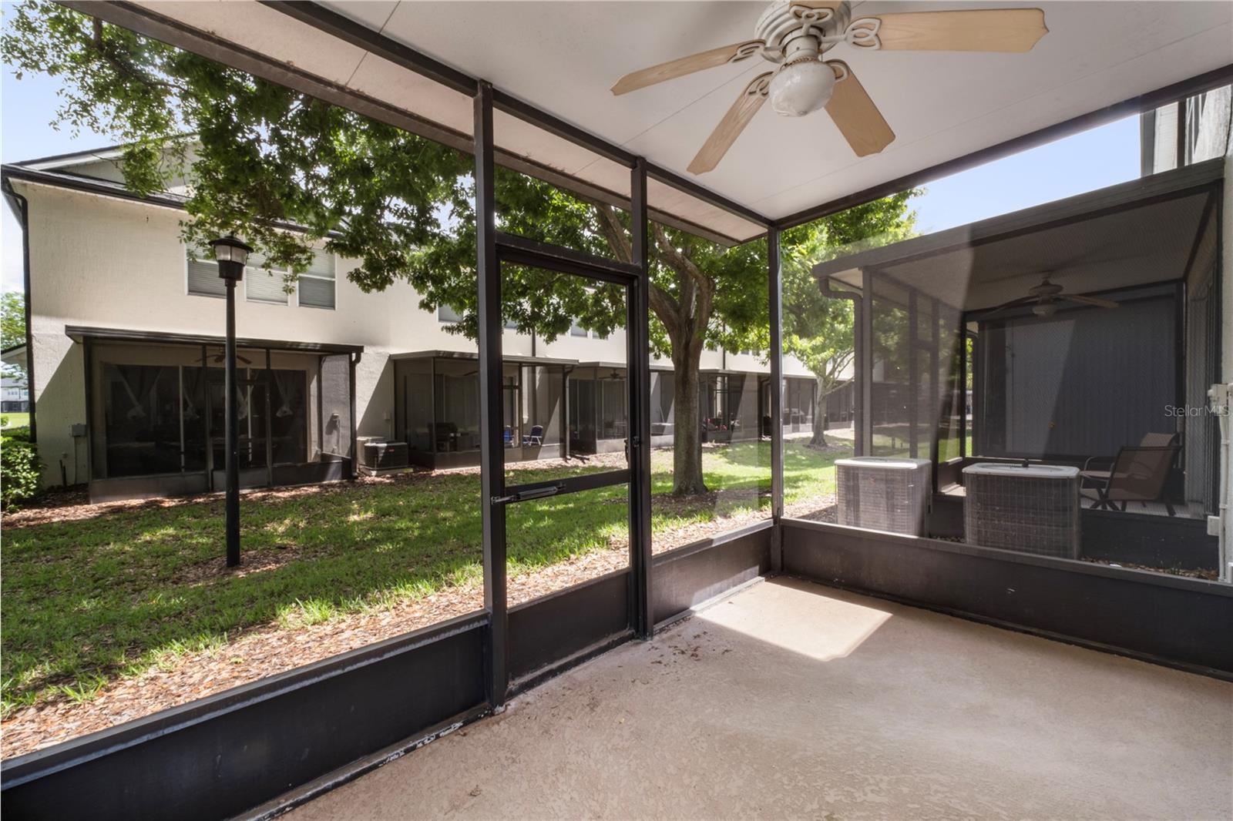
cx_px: 616
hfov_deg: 100.4
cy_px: 410
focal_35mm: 15
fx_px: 514
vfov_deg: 77.3
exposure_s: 1/6
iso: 200
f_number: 16
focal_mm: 10
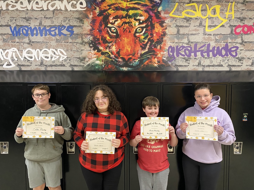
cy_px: 95
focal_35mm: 26
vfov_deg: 53.1
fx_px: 191
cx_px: 127
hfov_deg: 67.3
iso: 400
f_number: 1.8
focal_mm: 4.25
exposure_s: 1/60
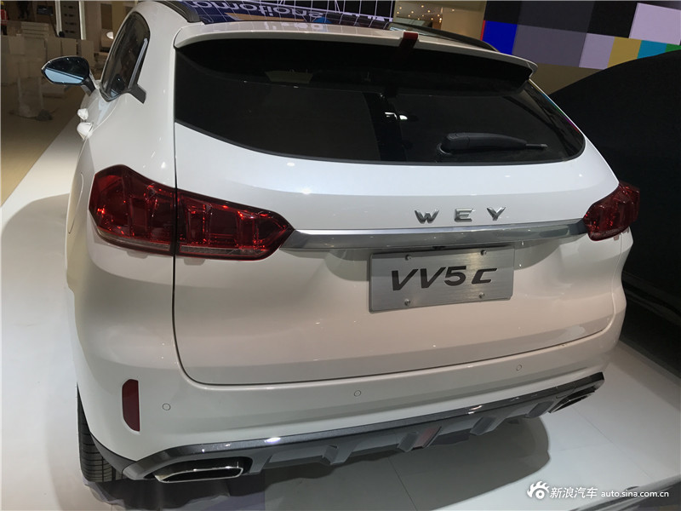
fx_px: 551
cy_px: 256
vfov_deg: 49.7
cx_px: 340
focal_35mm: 28
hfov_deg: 63.4
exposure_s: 1/281
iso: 20
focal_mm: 3.99
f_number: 1.8
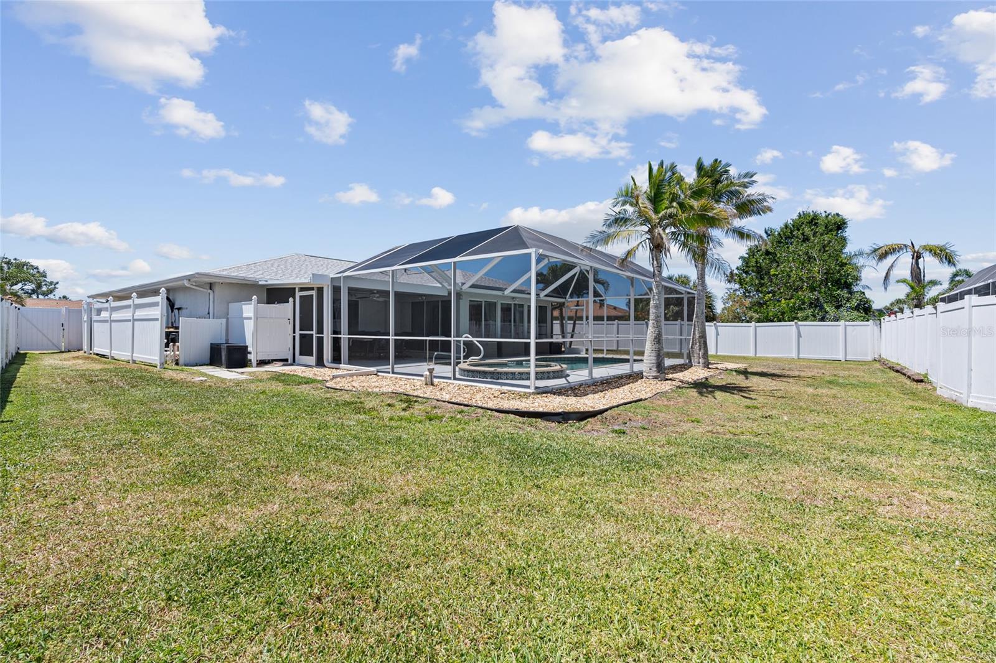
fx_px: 443
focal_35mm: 16
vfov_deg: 73.7
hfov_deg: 96.7
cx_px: 498
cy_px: 332
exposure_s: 1/80
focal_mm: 16
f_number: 8
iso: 100
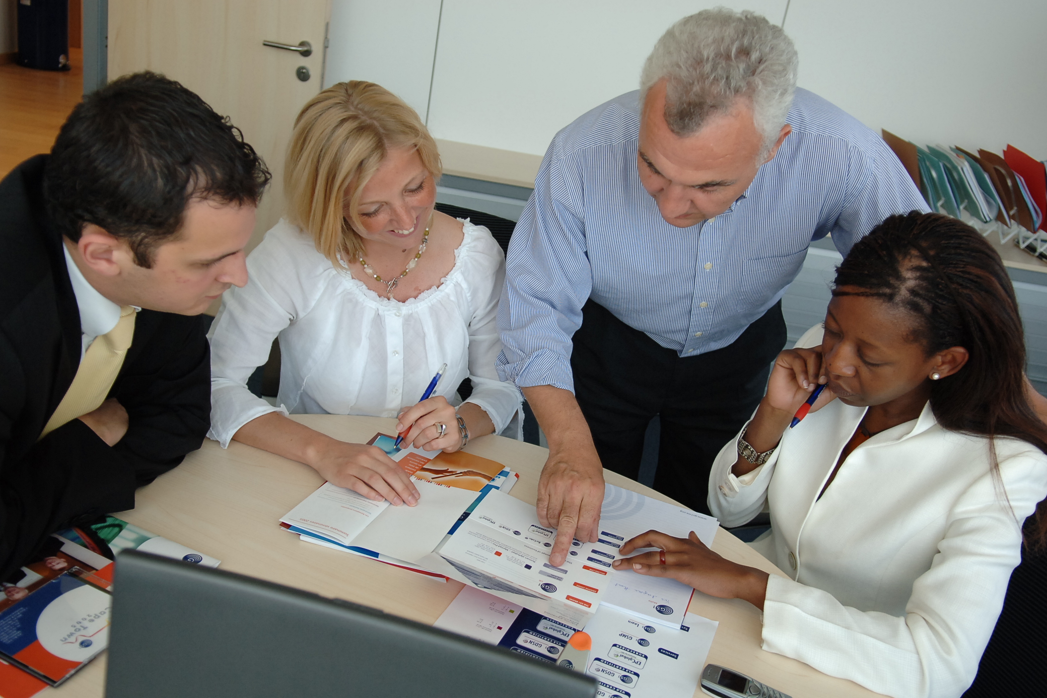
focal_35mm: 34
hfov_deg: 55.8
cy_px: 356
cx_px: 515
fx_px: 989
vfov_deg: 38.9
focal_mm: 22
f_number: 3.2
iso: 400
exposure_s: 1/200
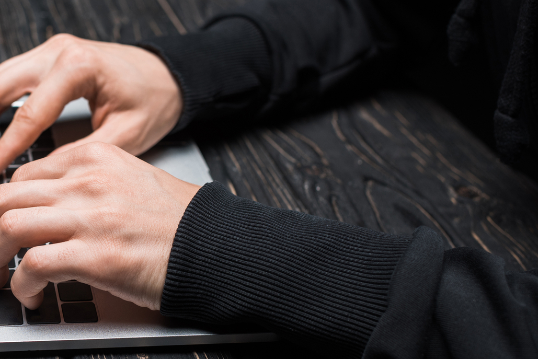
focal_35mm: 68
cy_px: 128
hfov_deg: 28.3
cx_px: 36
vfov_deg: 20.0
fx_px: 1017
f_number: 4.5
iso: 100
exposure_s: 1/200
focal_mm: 35
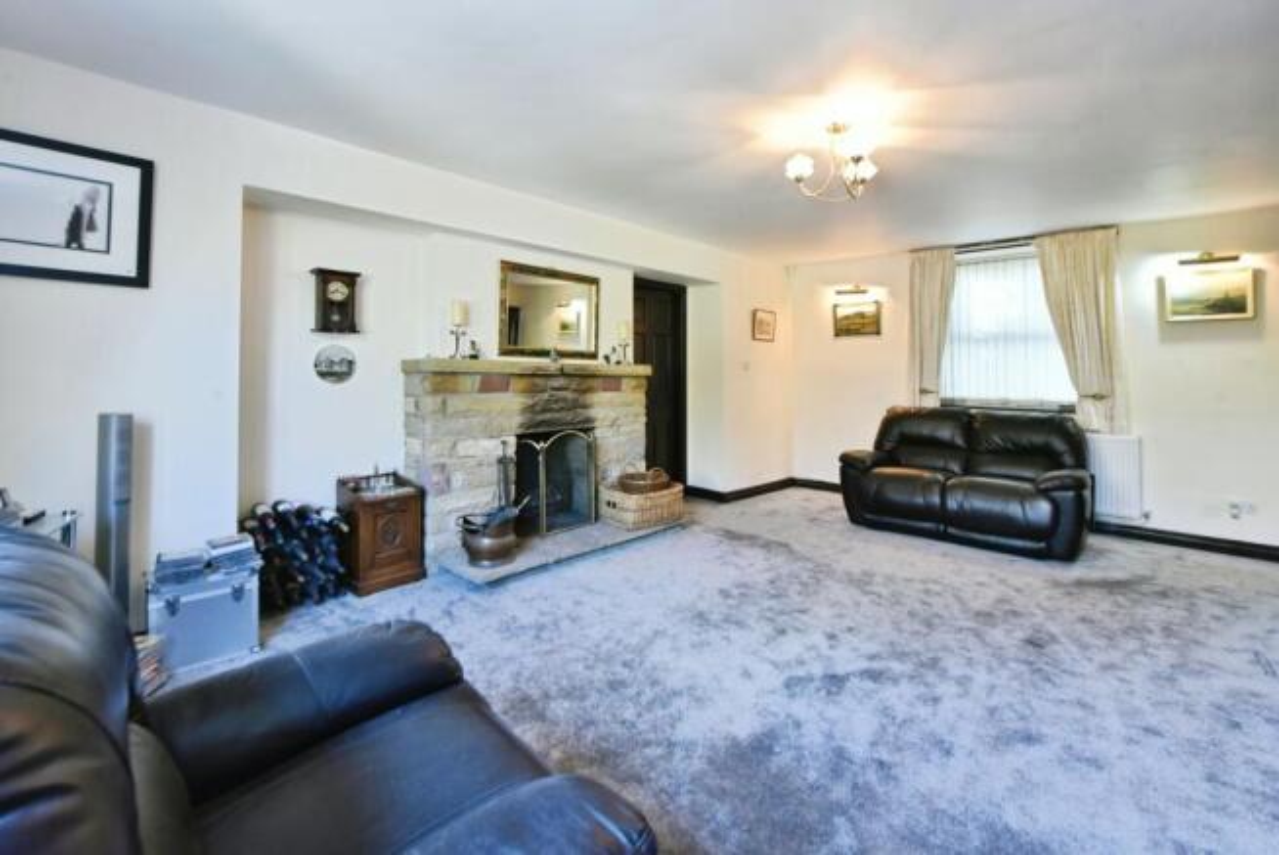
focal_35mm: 16
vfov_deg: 73.8
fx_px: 569
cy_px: 428
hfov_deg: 96.7
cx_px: 640
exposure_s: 1/50
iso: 4000
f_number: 9
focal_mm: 16
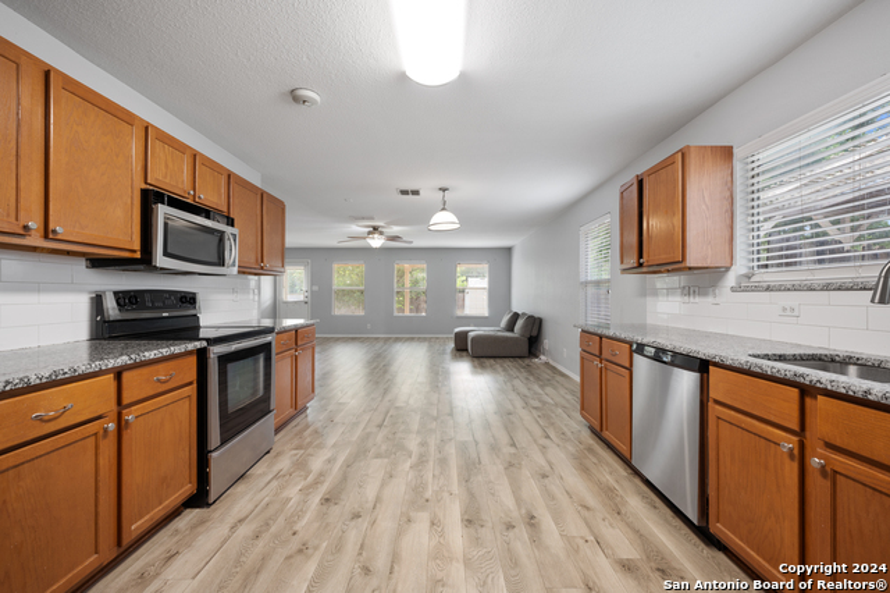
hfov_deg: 104.3
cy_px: 296
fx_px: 346
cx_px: 445
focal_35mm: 14
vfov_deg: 81.1
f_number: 9
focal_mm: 14
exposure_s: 1/3
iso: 250
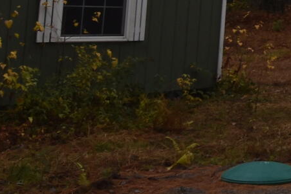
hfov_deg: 17.0
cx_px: 519
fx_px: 808
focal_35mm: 100
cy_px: -67
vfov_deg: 13.2
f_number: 7.1
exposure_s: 1/200
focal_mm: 10
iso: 100
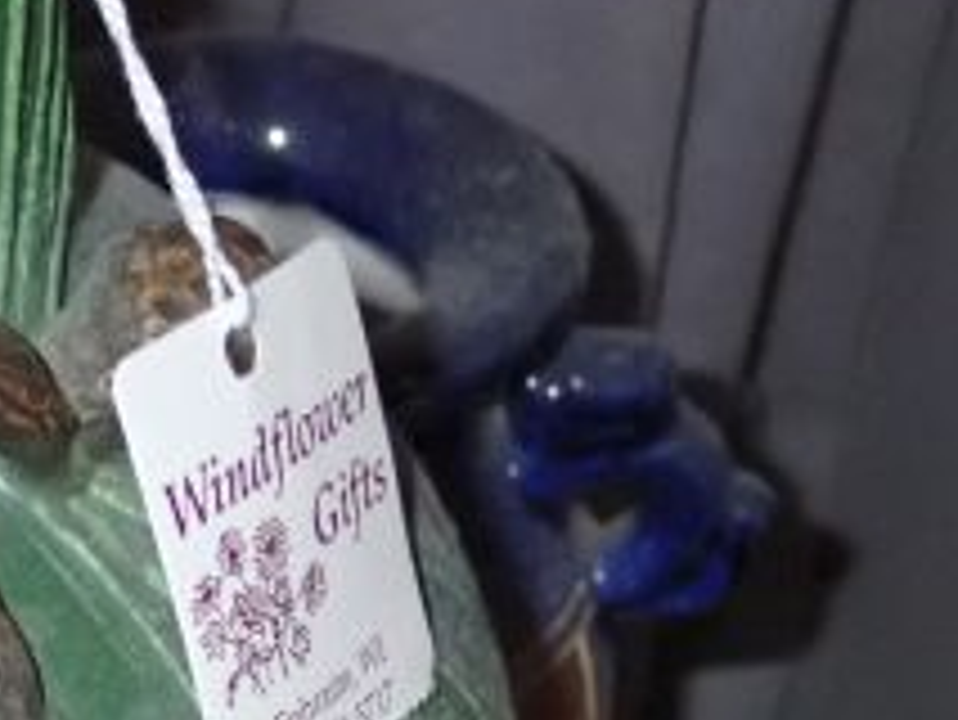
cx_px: -133
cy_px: 918
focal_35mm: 169
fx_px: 4680
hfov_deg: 11.5
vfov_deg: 8.7
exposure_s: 1/50
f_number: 10
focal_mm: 9.65
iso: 1600
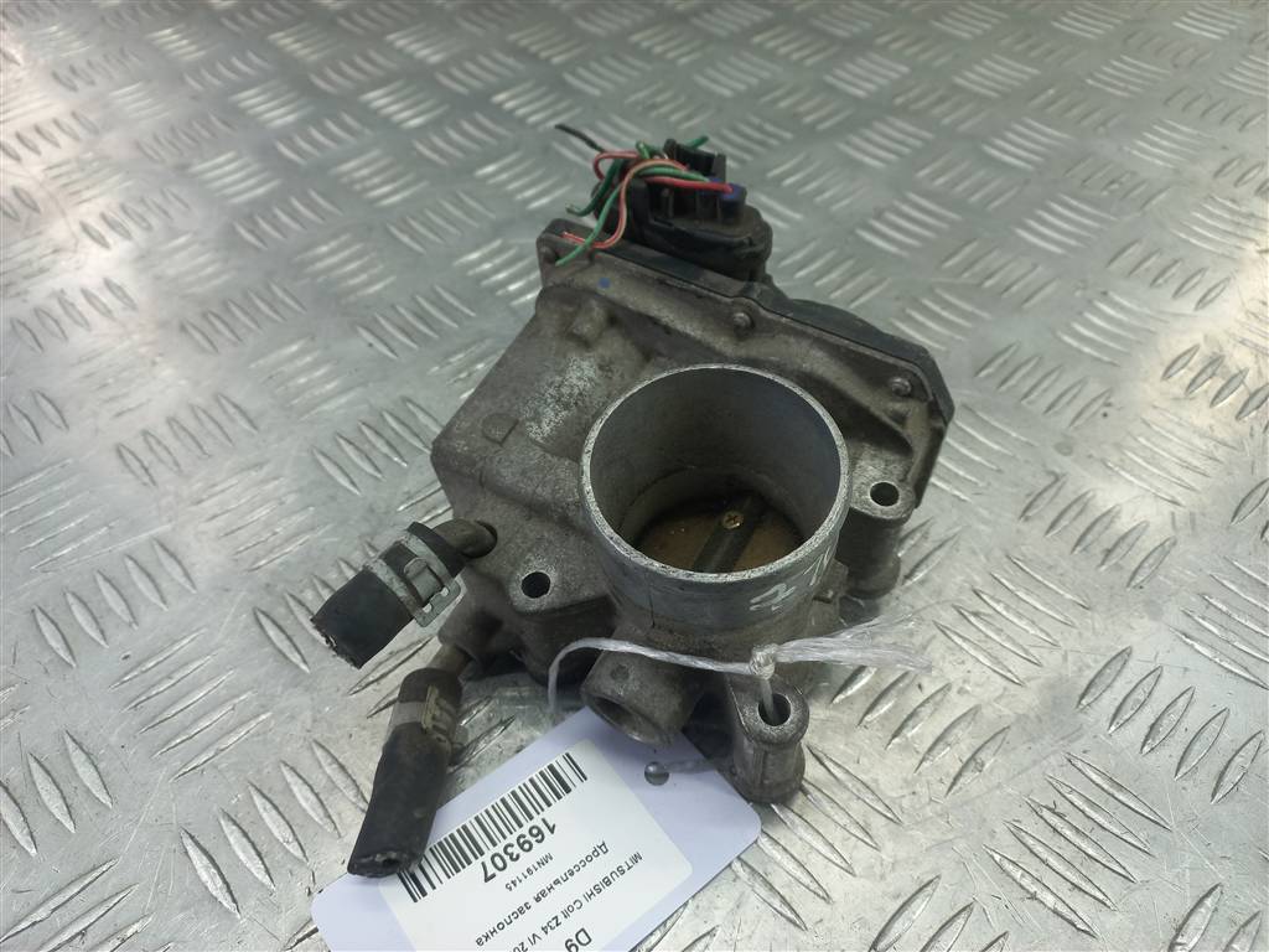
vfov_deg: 54.9
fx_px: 916
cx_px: 634
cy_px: 476
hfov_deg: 69.4
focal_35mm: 25
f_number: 1.8
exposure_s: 1/50
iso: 64
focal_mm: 4.6
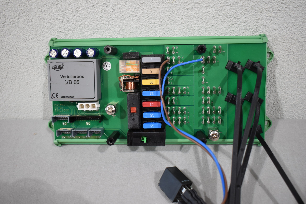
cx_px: 153
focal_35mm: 38
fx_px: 319
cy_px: 102
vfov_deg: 35.5
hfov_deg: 51.3
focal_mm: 25
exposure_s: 1/200
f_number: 4
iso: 800
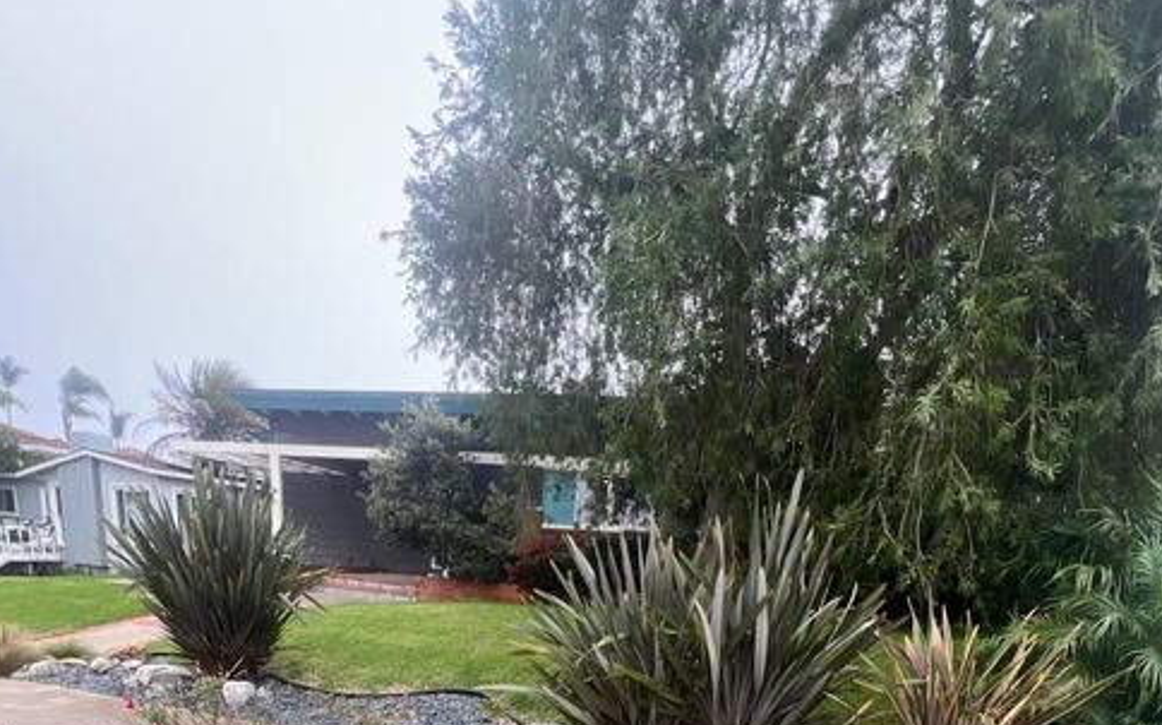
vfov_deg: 50.9
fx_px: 601
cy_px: 714
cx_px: 579
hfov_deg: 88.0
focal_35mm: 19
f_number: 1.8
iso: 32
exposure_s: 1/269
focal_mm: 1.57
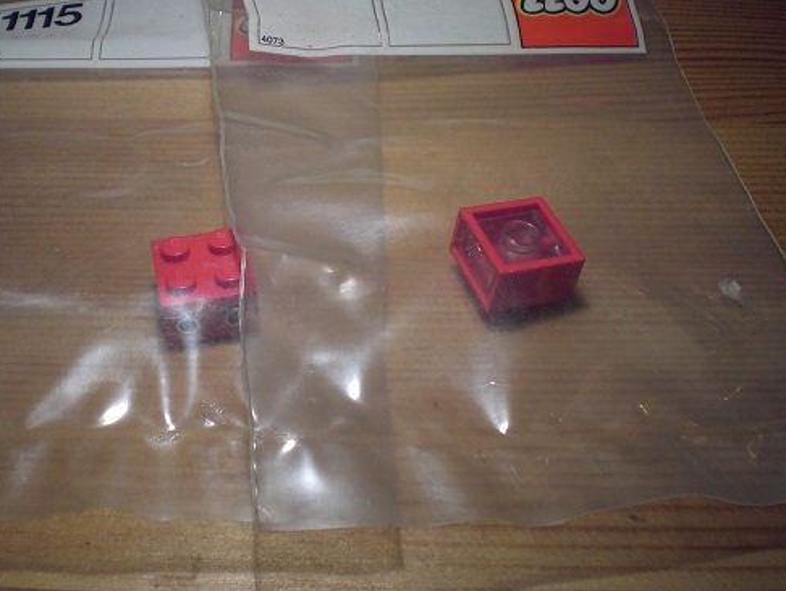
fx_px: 1136
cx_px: 302
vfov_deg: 29.0
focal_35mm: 50
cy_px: 232
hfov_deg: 38.0
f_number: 3.1
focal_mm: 6.3
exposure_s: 1/60
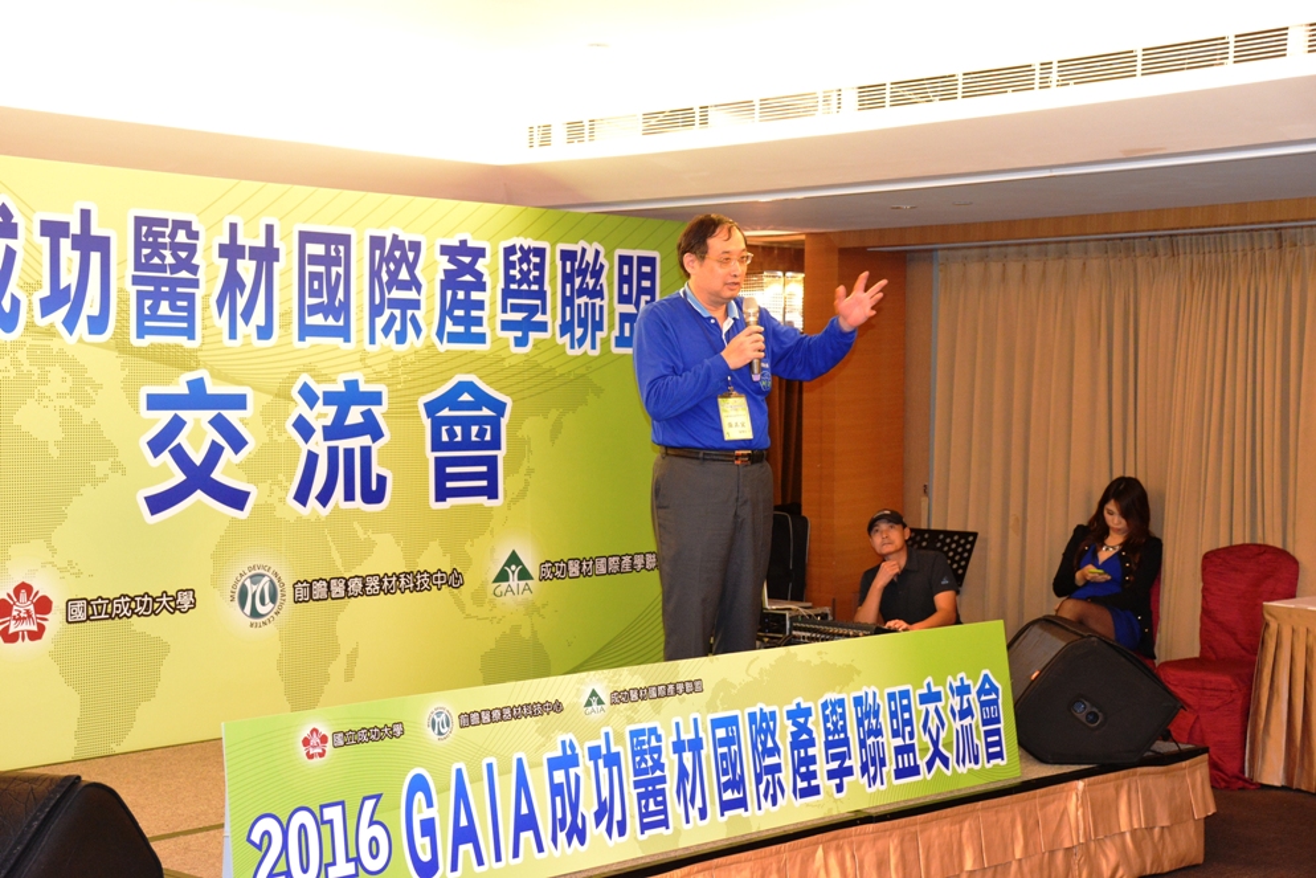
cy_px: 439
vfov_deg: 23.4
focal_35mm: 58
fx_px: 2120
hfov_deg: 34.5
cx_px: 658
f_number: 5.6
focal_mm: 58
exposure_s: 1/60
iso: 6400
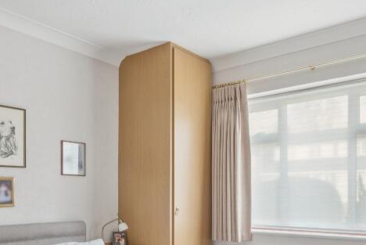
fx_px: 356
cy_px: 200
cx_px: 194
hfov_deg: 54.4
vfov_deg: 36.5
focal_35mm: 35
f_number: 10
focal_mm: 16
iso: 640
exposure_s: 1/3
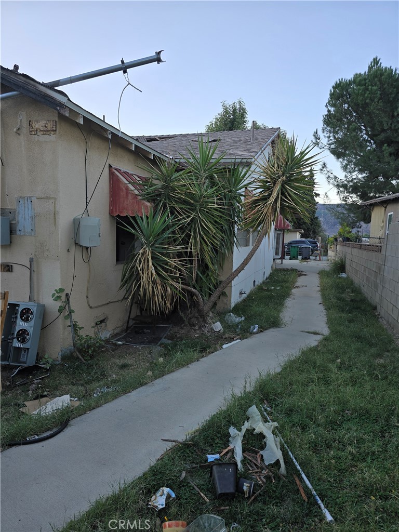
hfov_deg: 58.9
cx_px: 200
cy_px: 266
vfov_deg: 73.9
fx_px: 353
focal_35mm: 23
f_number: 1.7
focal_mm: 6.3
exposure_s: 1/180
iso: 16
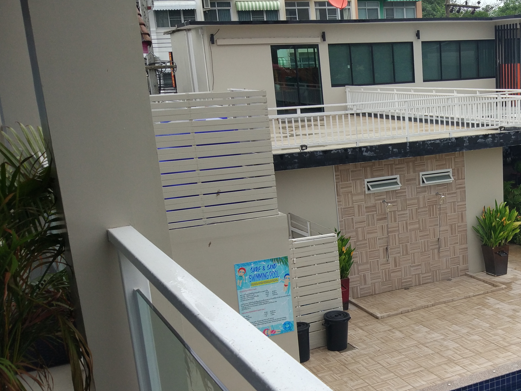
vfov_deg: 29.5
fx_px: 738
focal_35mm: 49
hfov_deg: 37.2
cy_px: 259
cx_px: 432
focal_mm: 4.26
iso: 100
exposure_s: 1/411
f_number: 2
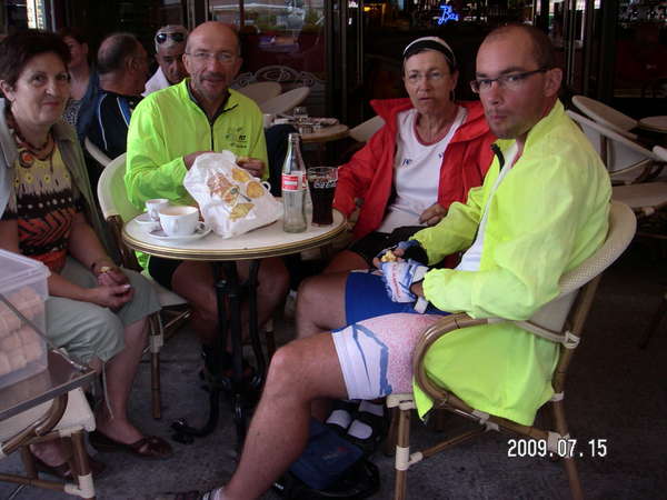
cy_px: 250
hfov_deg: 49.0
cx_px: 334
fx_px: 732
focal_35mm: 38
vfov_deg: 37.7
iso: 50
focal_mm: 6
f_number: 2.8
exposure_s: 1/60
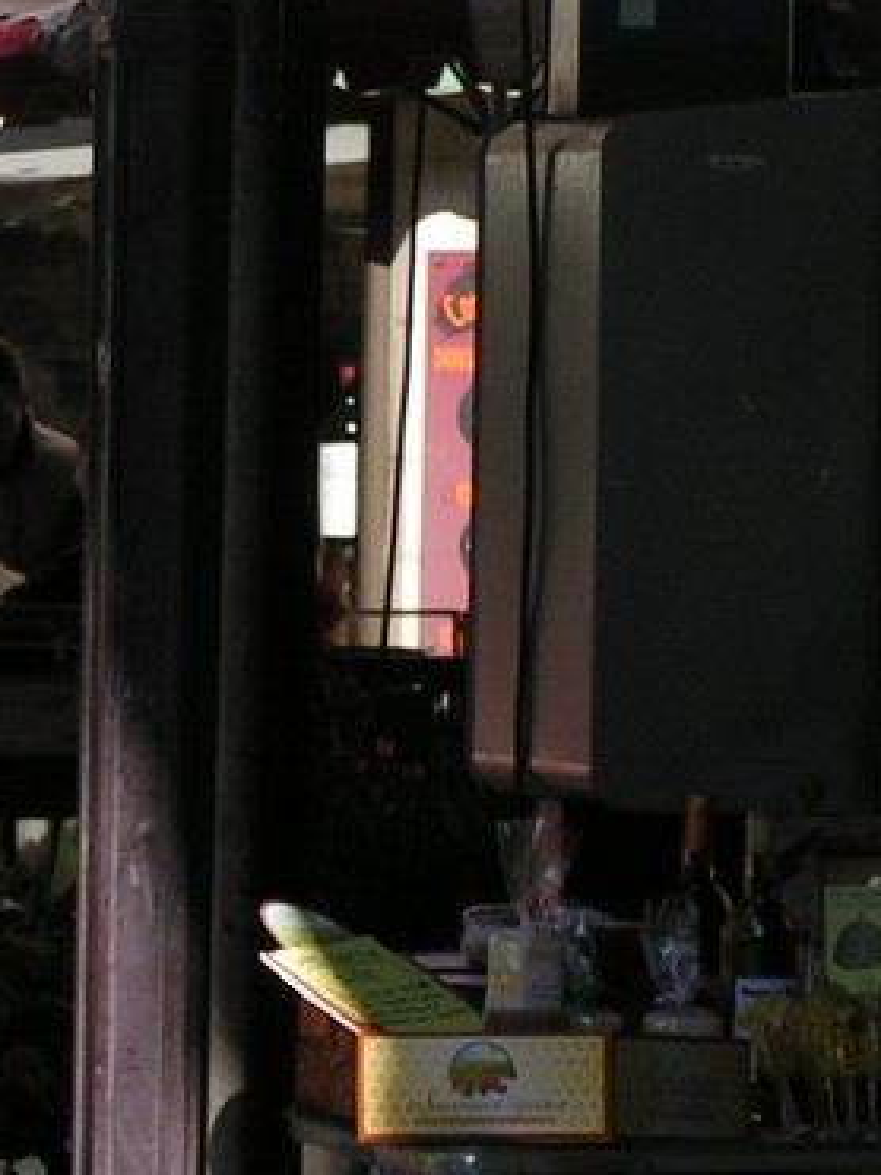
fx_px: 12801
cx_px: -25
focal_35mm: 377
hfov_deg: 3.9
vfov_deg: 5.3
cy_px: 638
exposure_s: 1/250
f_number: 5
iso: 50
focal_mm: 20
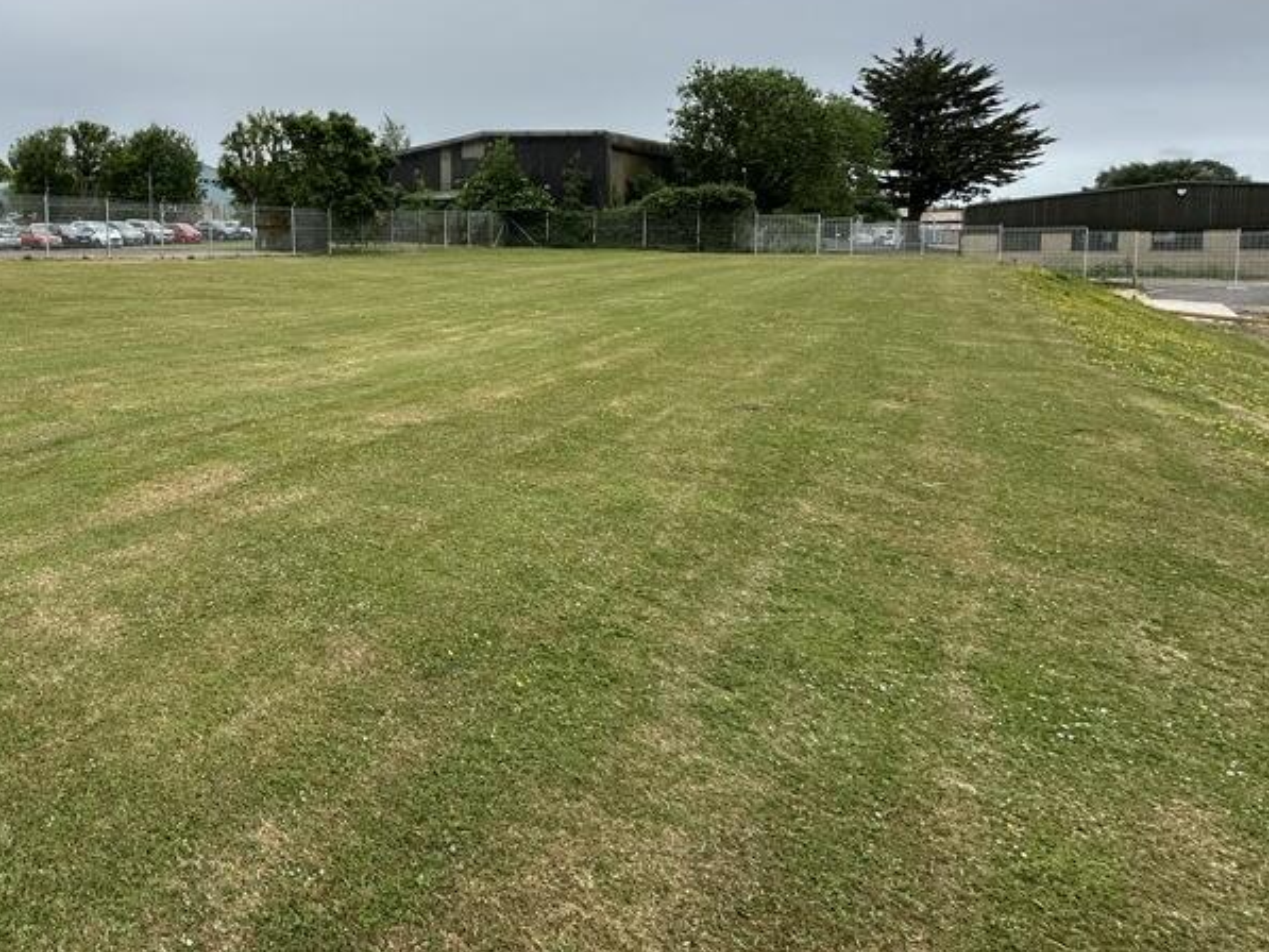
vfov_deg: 55.5
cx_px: 189
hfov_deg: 63.0
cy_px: 310
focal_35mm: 24
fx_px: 880
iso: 40
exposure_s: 1/572
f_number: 2.2
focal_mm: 2.22
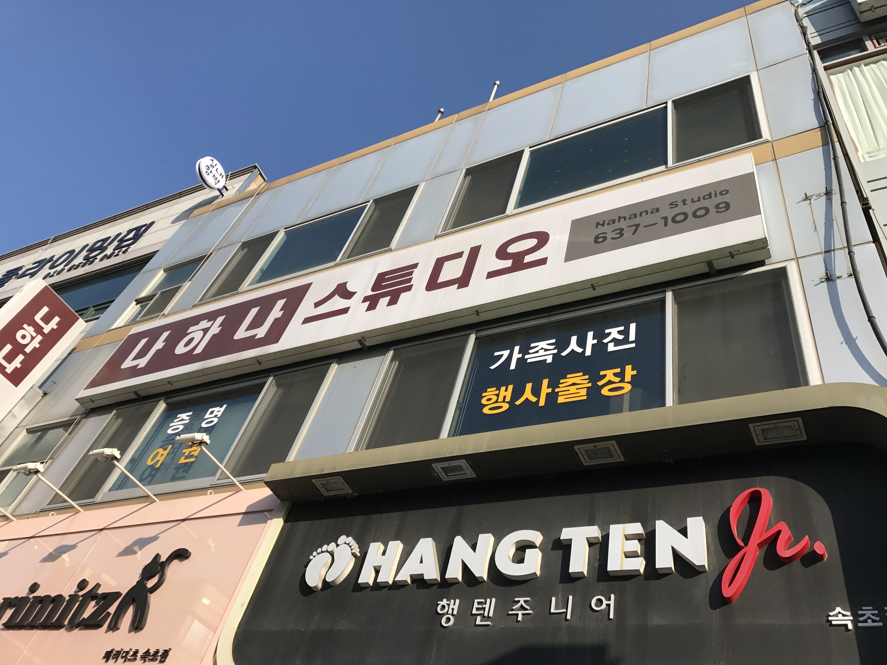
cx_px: 444
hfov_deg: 63.4
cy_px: 332
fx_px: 717
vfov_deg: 49.7
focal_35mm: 28
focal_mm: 3.99
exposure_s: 1/1880
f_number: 1.8
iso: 20
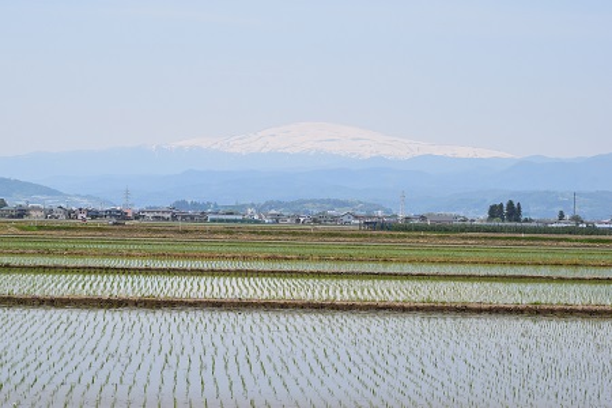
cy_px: 204
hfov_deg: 18.9
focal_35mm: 108
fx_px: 1836
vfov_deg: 12.7
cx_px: 306
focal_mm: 72
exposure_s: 1/500
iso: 360
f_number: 11
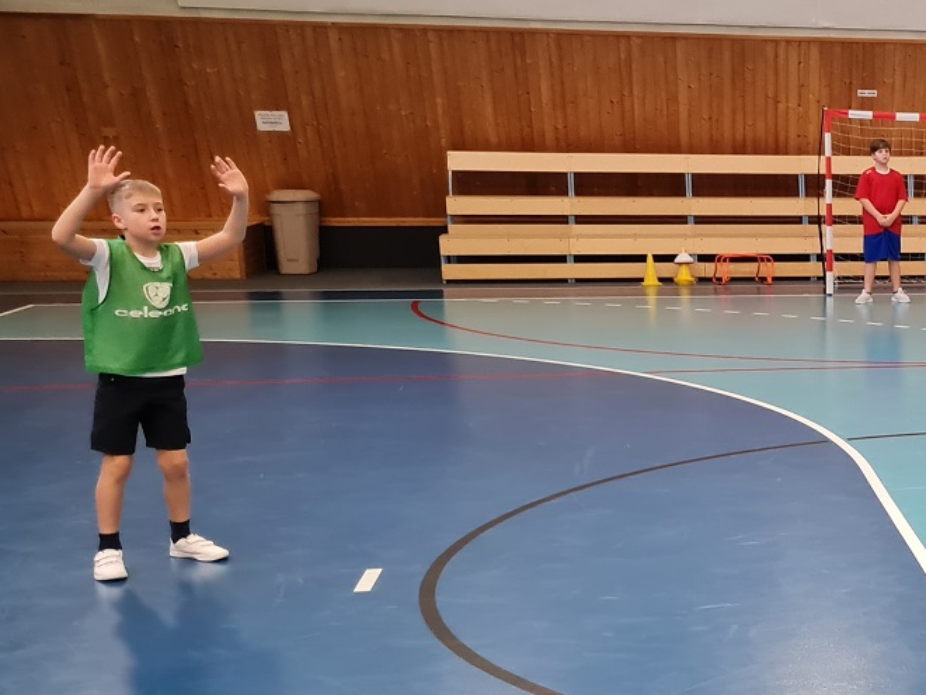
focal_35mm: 63
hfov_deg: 27.3
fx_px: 1685
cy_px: 420
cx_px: 1090
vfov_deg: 23.2
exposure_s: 1/100
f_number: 1.8
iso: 320
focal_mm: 5.4
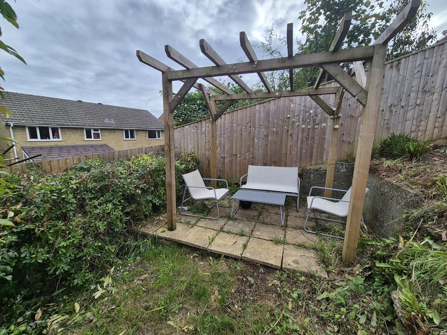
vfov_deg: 89.9
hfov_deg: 106.2
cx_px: 224
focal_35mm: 13
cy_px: 168
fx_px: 168
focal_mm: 2.2
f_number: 2.2
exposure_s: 1/1144
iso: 50
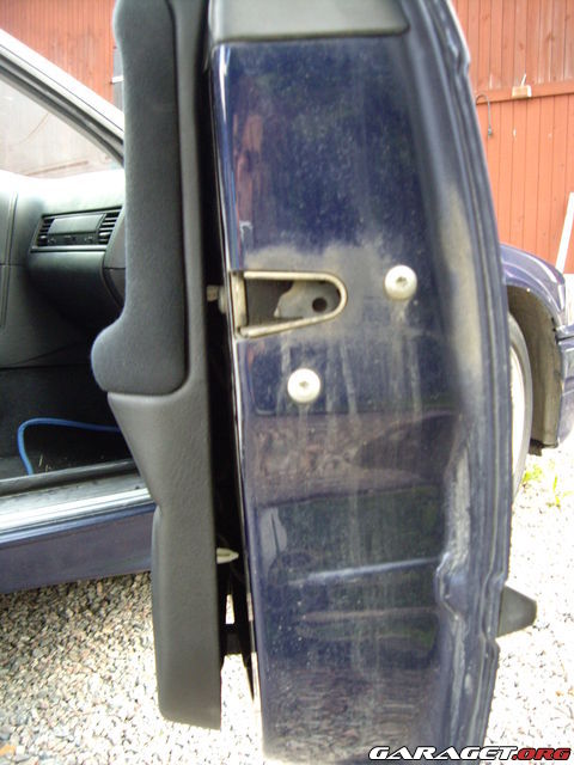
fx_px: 840
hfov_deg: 37.7
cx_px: 287
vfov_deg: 49.0
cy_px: 382
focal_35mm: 38
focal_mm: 6.2
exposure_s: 1/60
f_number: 2.7
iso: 200
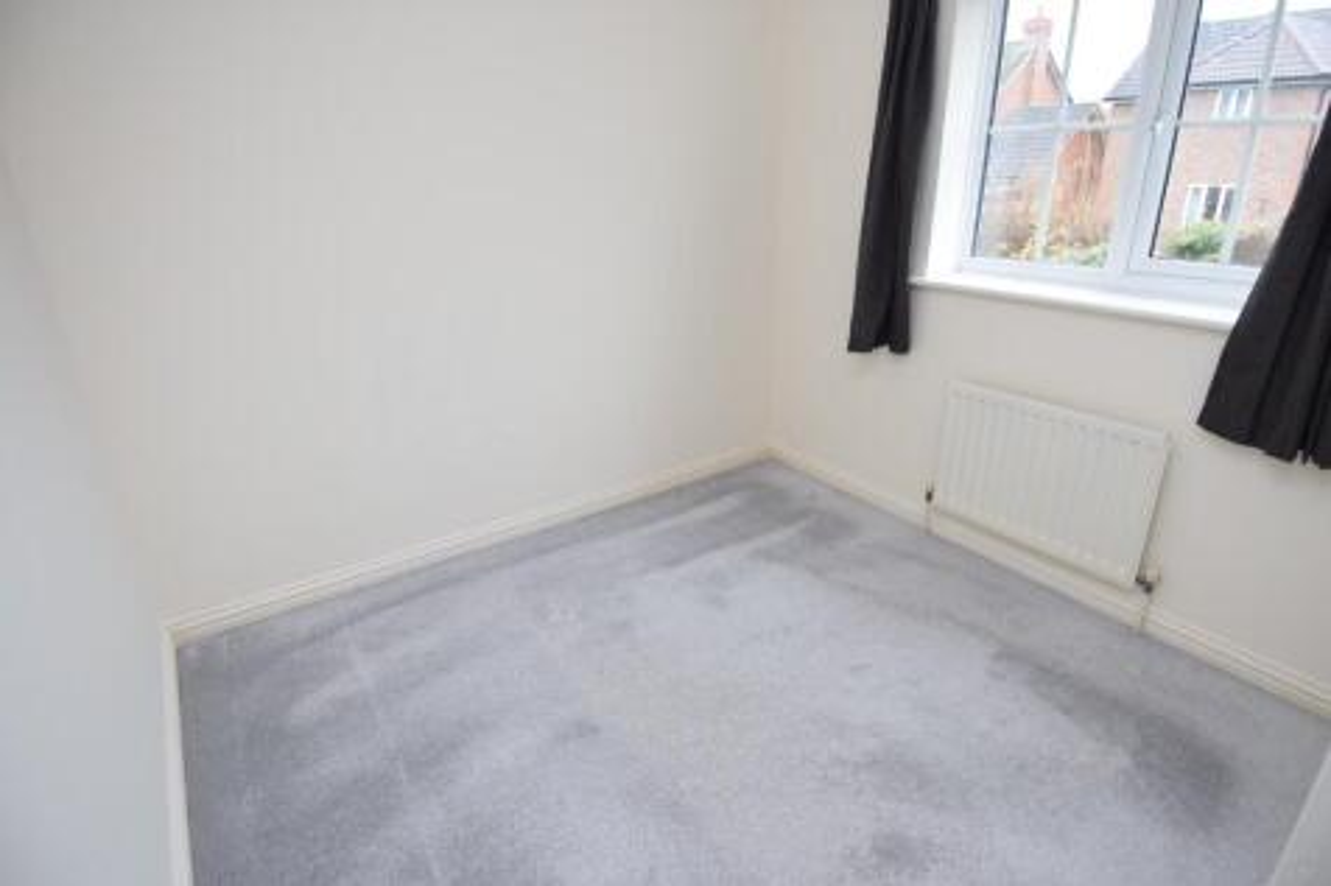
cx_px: 666
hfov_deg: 90.0
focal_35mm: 18
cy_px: 443
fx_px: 665
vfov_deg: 67.3
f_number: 4
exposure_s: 1/60
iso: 500
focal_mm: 12
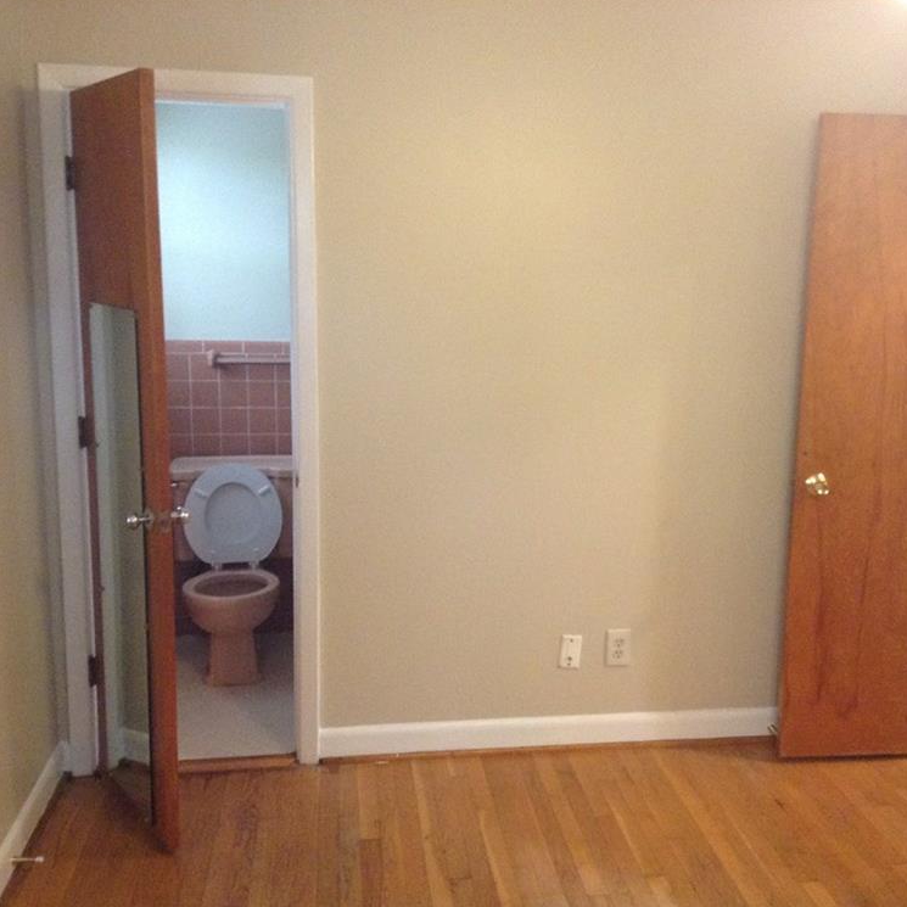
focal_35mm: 40
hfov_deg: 41.7
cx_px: 524
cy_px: 457
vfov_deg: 41.9
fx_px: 1186
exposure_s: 1/20
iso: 200
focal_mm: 3.3
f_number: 2.4
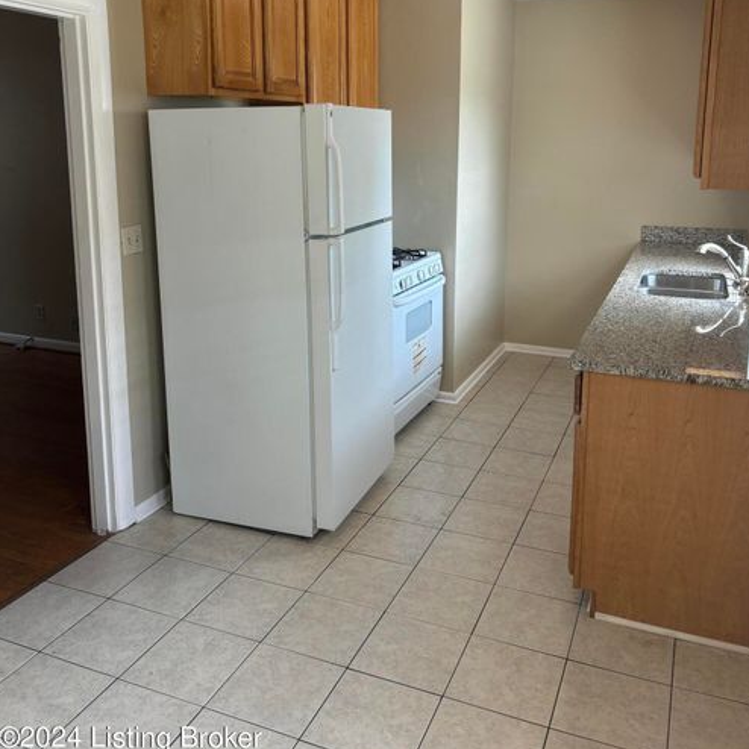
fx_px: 759
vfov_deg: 51.9
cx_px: 374
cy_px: 278
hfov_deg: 52.5
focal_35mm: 31
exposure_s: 1/120
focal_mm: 5.96
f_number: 1.6
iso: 80
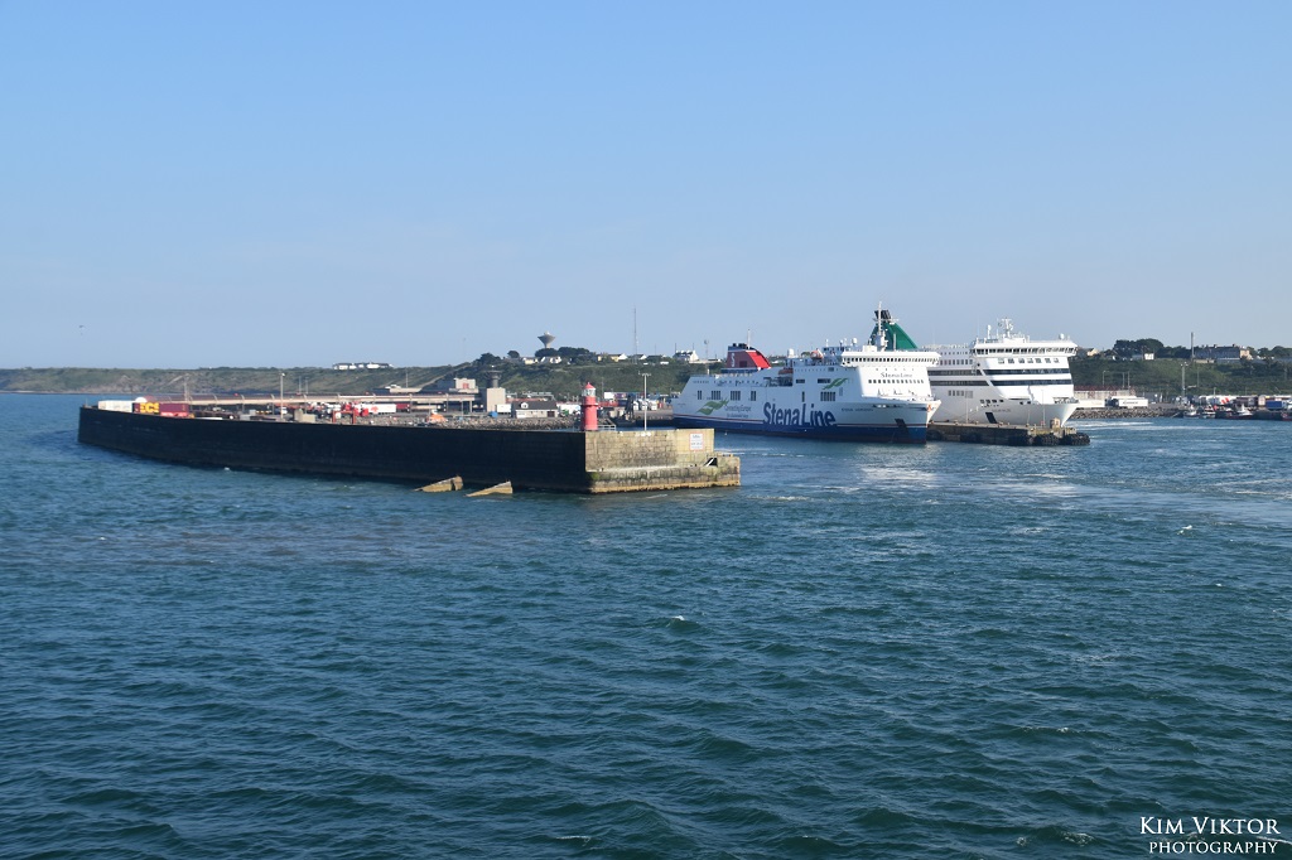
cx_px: 646
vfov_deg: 10.7
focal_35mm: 128
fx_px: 4574
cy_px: 430
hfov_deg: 16.1
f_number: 11
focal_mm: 85
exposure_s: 1/500
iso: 200
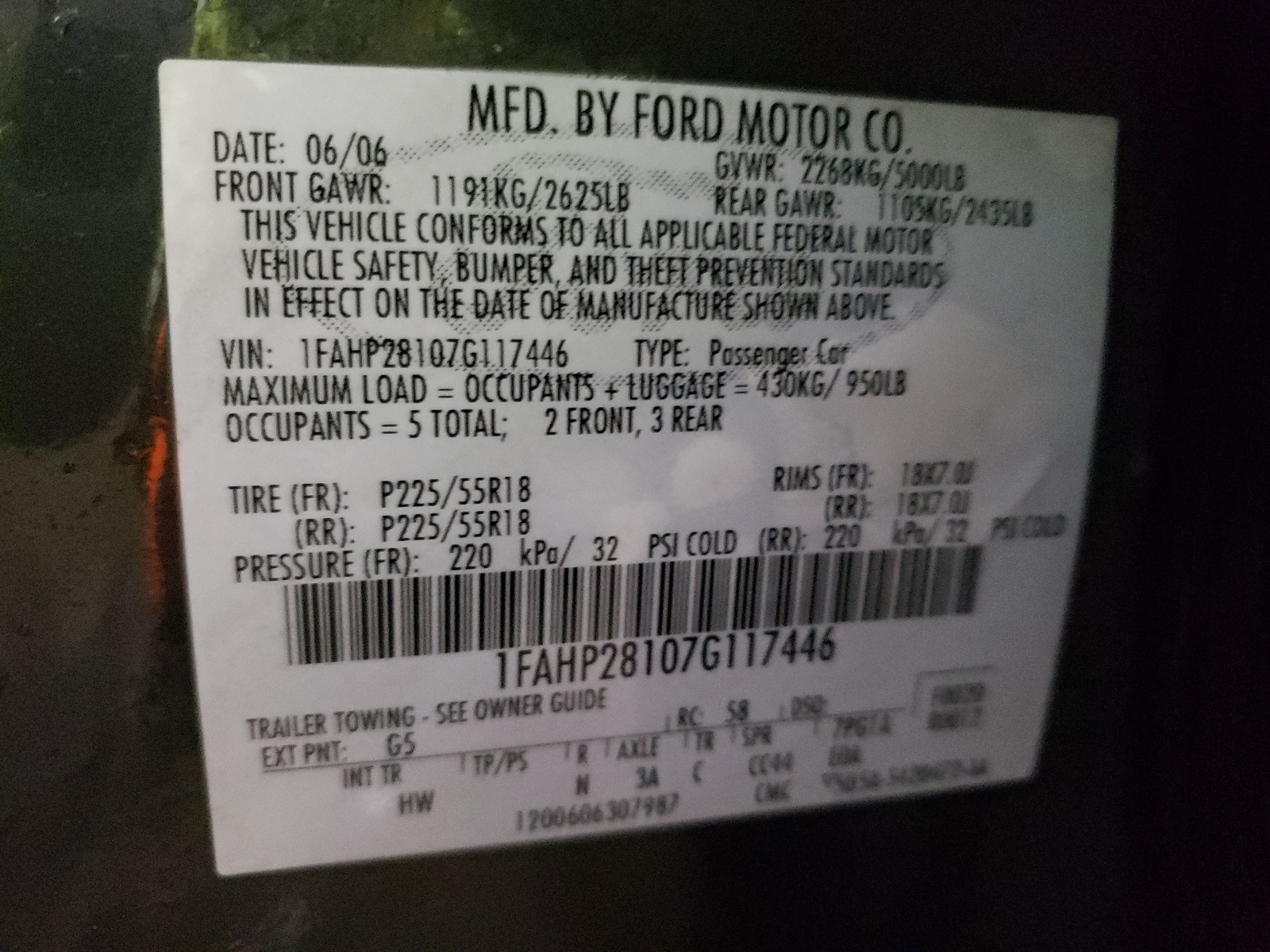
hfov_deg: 67.3
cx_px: 635
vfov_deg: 53.1
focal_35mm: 26
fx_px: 954
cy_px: 476
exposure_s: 1/24
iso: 1066
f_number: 1.5
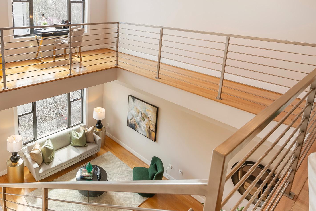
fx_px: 202
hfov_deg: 73.6
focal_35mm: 23
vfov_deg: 55.0
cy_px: 114
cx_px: 104
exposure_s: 1/50
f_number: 8
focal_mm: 16
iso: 800
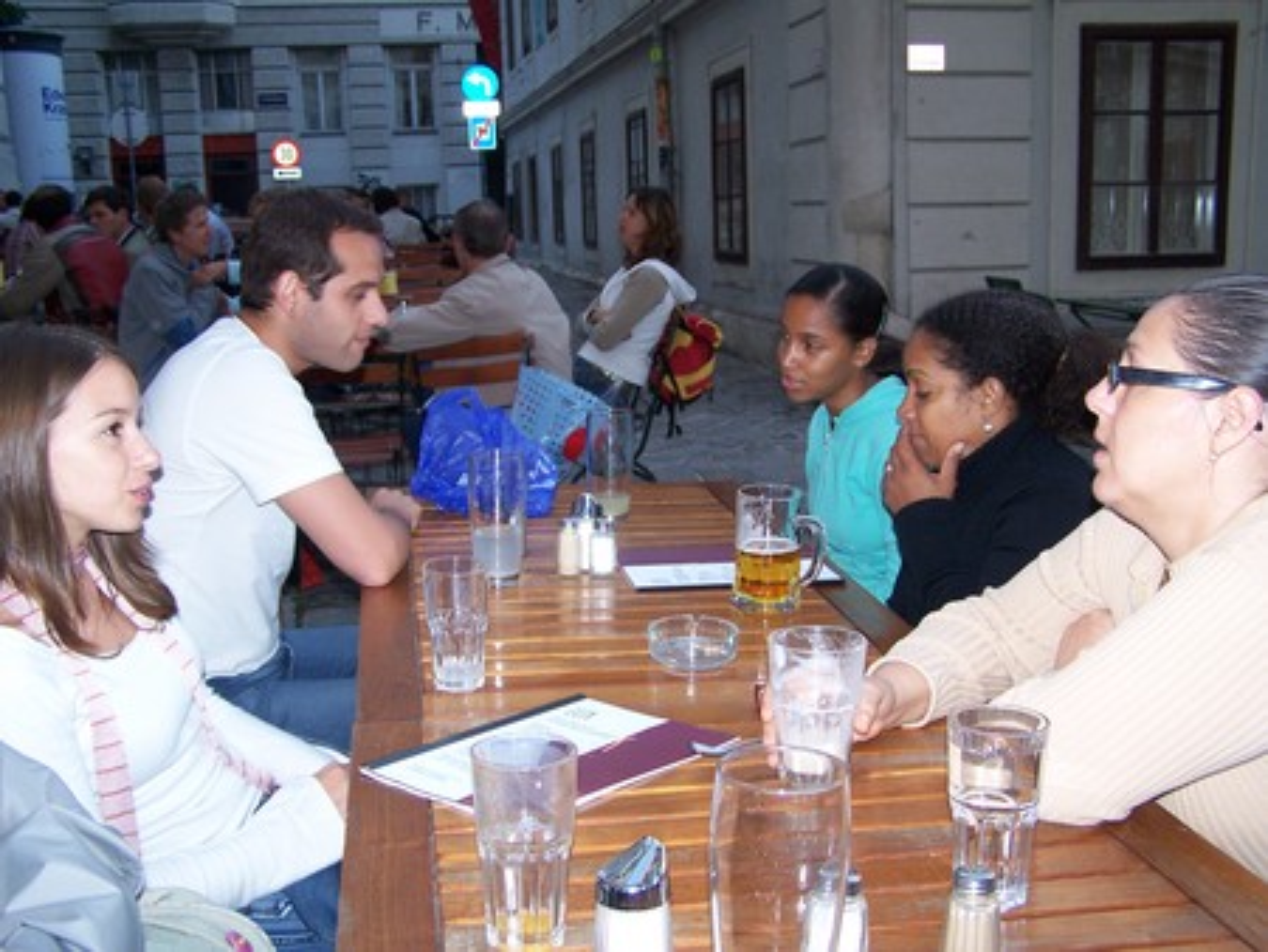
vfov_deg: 37.8
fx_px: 1393
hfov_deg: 49.0
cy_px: 476
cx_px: 634
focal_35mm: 38
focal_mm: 6.3
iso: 140
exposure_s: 1/60
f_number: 2.8
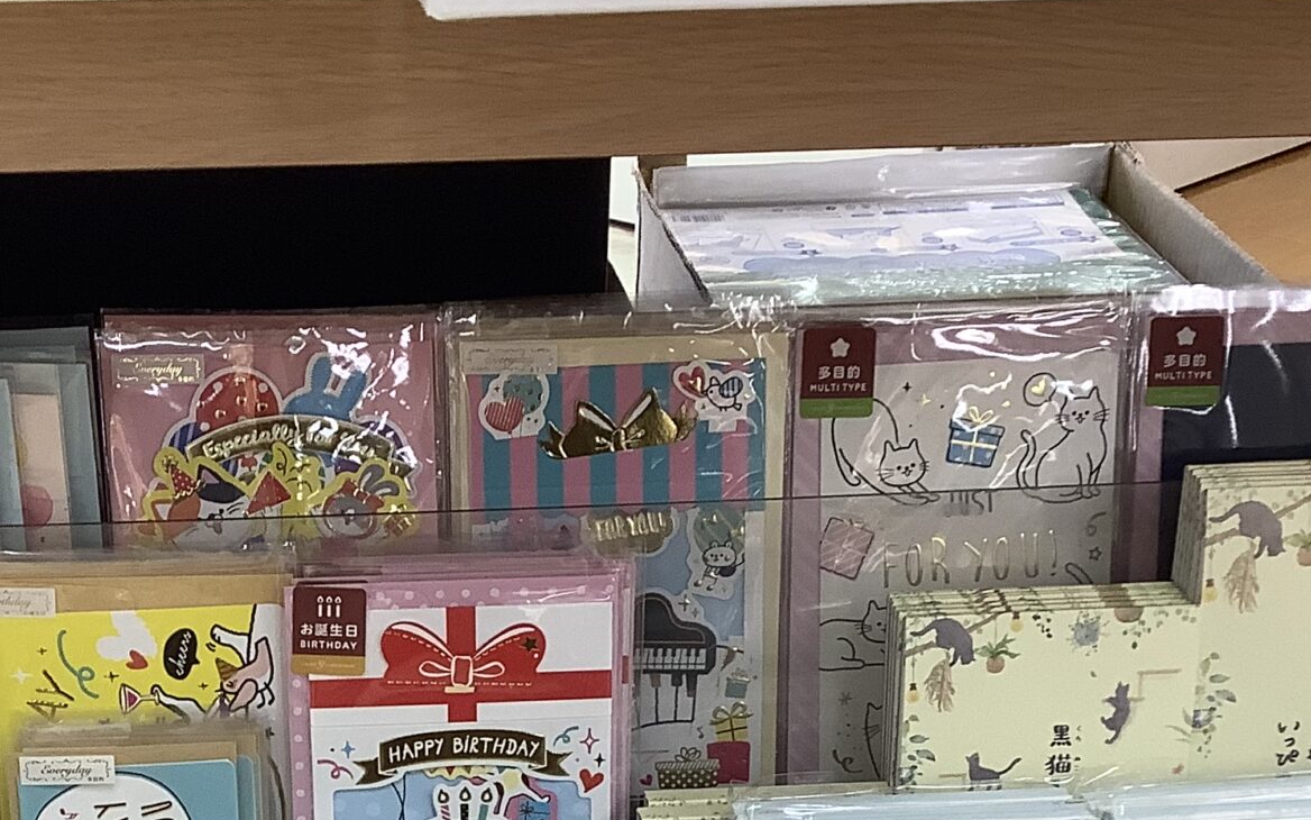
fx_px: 2572
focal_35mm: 72
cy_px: 1031
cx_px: 395
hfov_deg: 28.3
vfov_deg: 17.1
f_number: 2.4
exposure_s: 1/50
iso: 64
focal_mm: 3.3
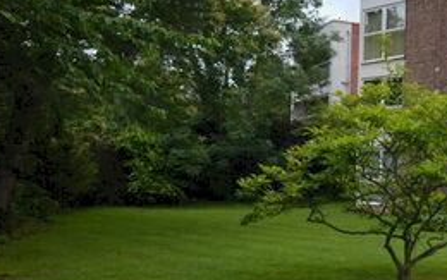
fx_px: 651
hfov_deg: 32.1
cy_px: 145
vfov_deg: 24.3
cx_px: 524
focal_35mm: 53
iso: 200
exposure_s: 1/160
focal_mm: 13
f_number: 6.3
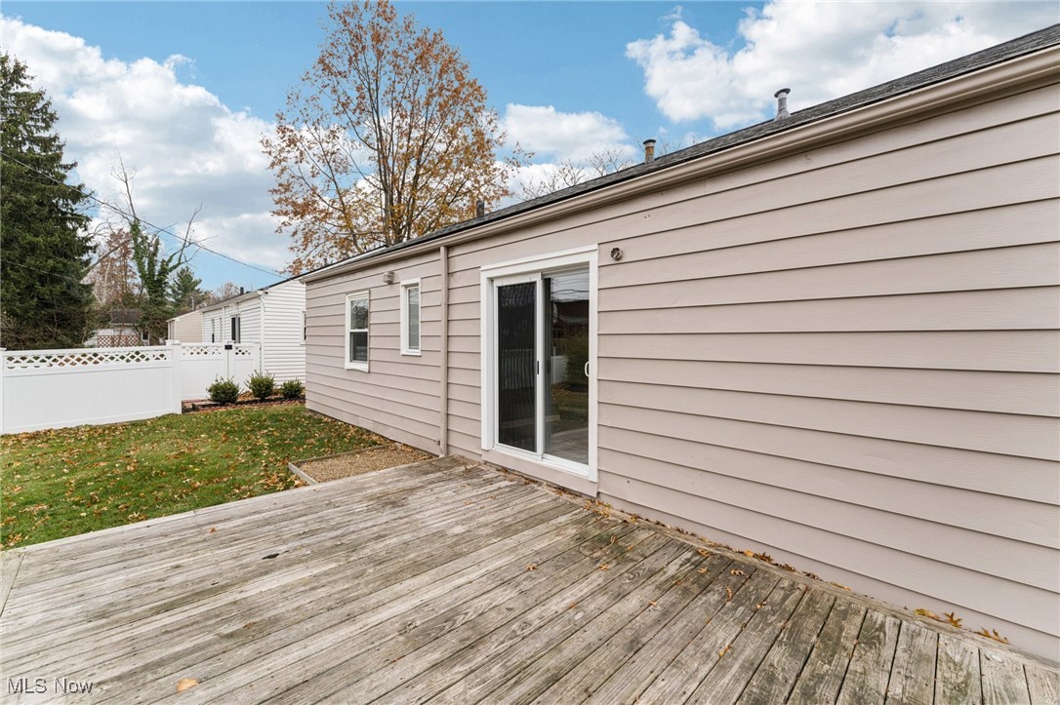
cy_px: 352
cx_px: 530
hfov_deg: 104.3
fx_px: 412
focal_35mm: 14
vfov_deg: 81.2
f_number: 8
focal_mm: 14
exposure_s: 1/100
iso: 200
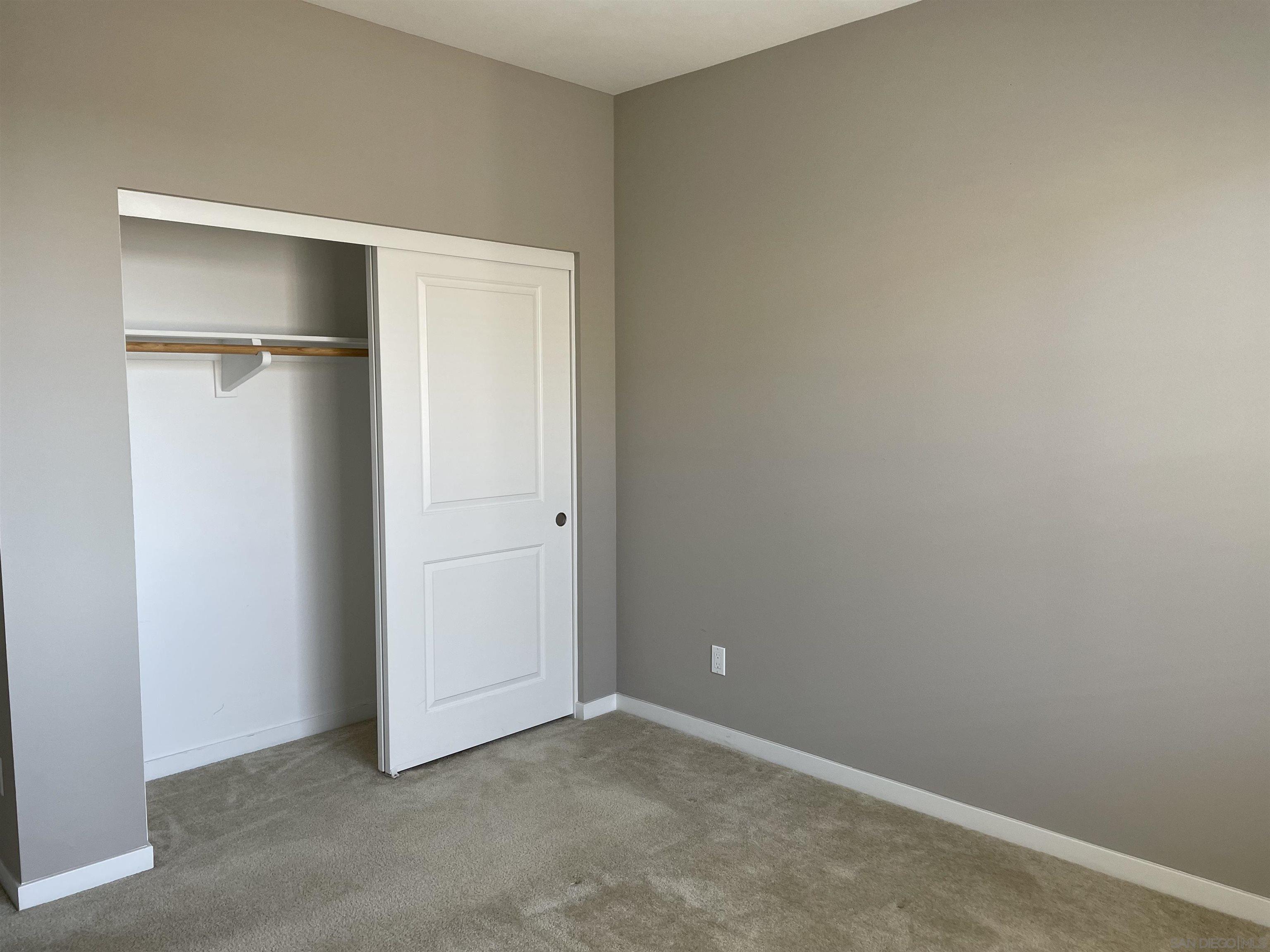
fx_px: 954
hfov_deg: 67.3
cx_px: 635
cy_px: 476
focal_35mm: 26
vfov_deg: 53.1
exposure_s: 1/60
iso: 64
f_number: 1.6
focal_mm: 4.2
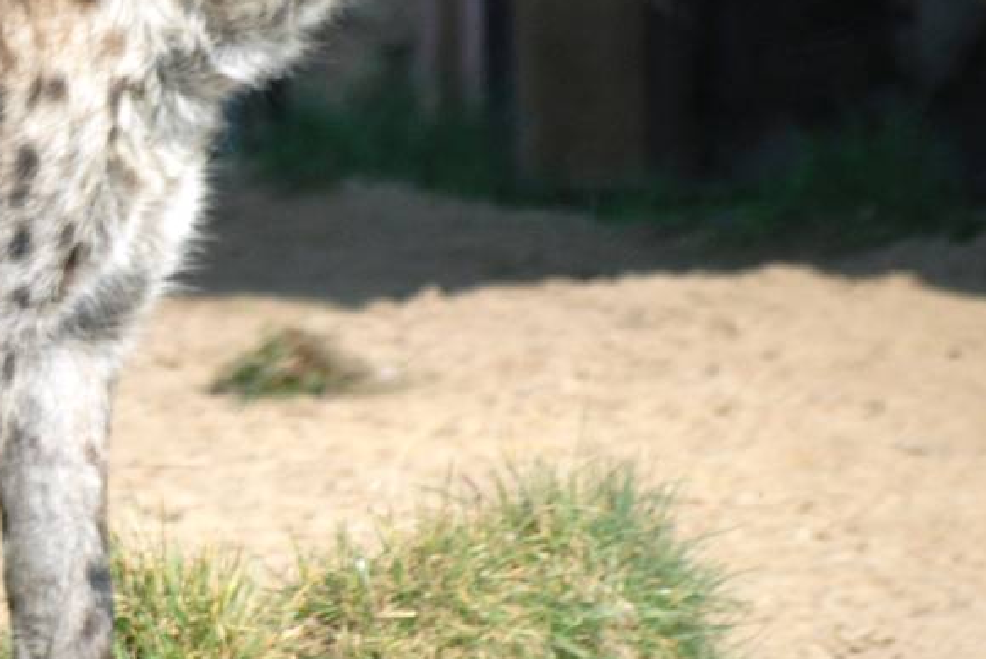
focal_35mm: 988
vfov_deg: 1.4
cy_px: 138
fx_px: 27087
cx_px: -161
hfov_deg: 2.1
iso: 220
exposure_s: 1/500
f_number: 5.3
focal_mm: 240
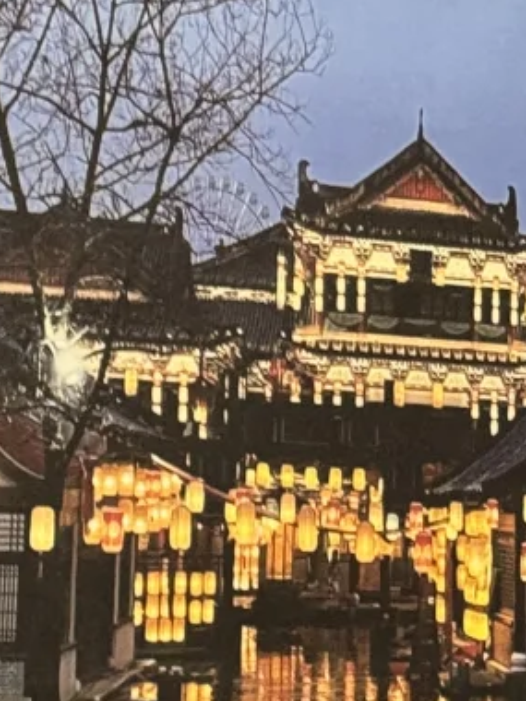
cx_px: 365
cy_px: 231
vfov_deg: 10.9
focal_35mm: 182
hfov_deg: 8.2
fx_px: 3687
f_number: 1.78
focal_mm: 6.76
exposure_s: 1/33
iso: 400
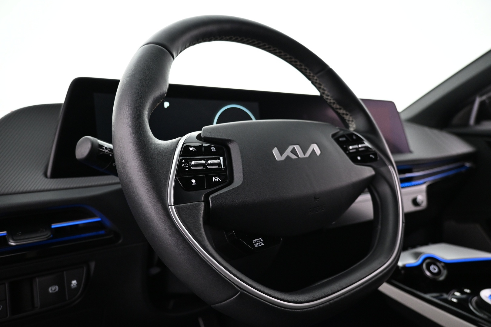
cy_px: 164
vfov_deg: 53.1
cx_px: 246
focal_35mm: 24
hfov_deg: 73.7
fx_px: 327
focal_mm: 16
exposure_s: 1/25
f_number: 3.5
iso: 1600
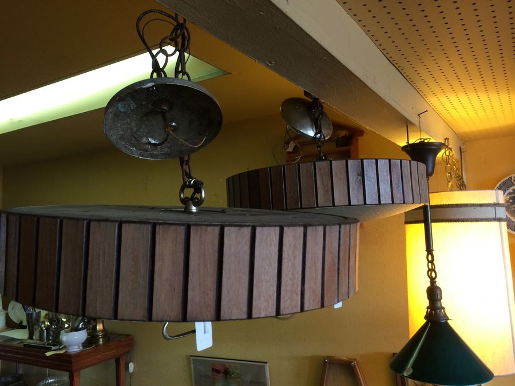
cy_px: 193
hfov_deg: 60.0
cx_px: 258
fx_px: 446
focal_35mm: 30
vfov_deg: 46.8
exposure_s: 1/30
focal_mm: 4.12
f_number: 2.2
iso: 100
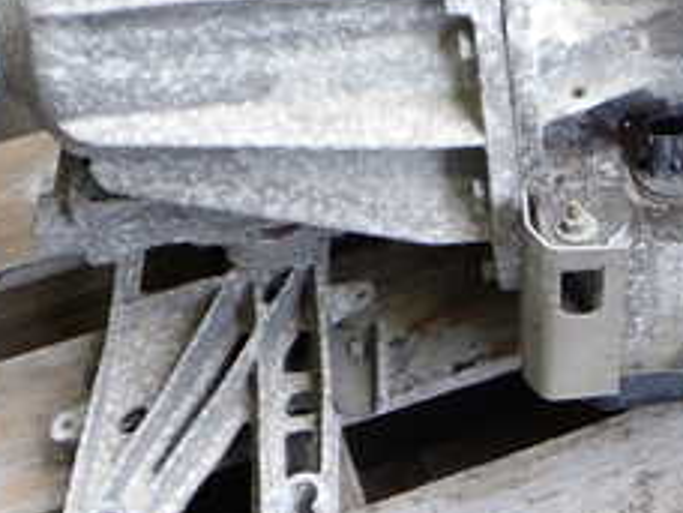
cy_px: 57
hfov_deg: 24.0
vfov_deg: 18.4
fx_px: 1559
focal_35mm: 79
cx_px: 617
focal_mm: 5.4
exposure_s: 1/125
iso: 160
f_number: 2.3
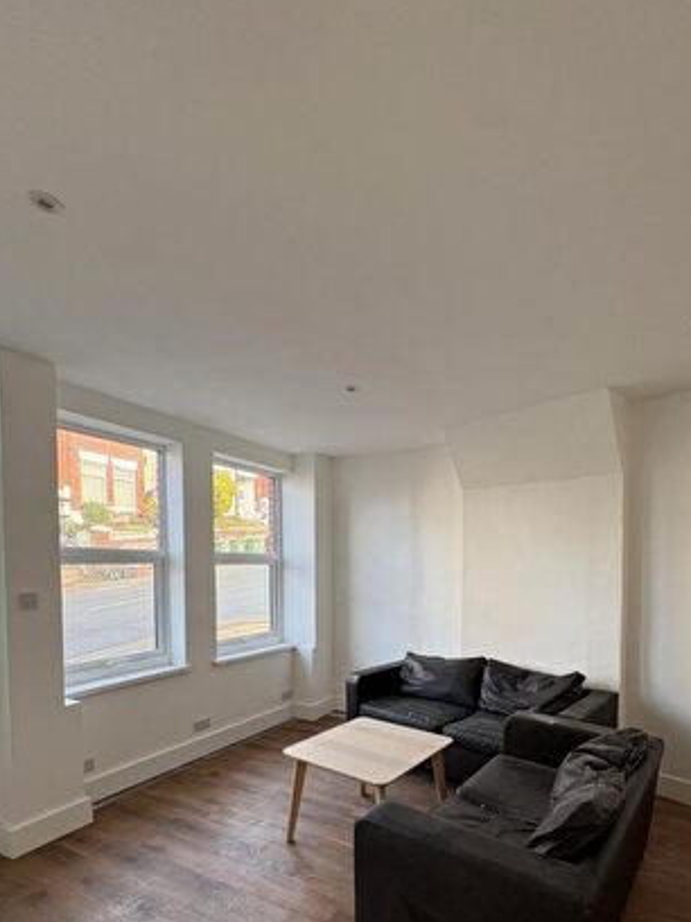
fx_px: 479
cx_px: 402
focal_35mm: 18
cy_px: 584
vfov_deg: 85.8
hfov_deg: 71.1
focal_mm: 2.22
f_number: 2.2
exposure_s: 1/99
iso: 64
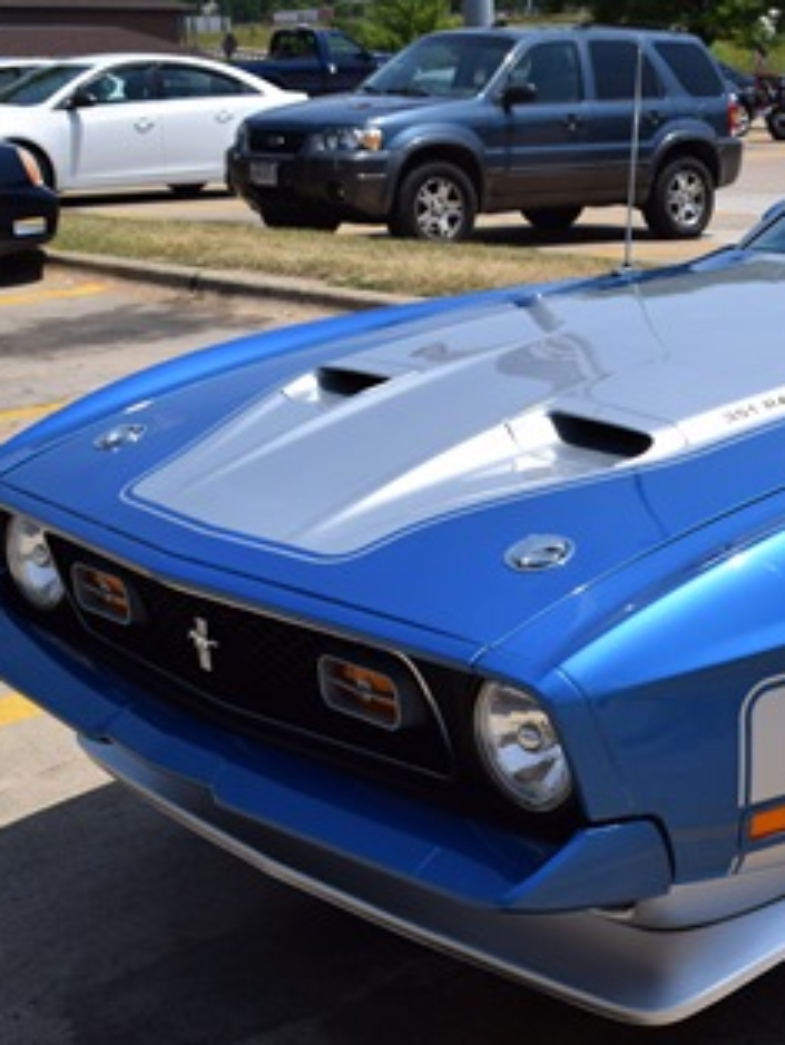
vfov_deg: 31.1
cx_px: 889
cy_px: 596
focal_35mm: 62
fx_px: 1873
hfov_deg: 22.2
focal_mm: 21
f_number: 11
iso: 200
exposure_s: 1/500
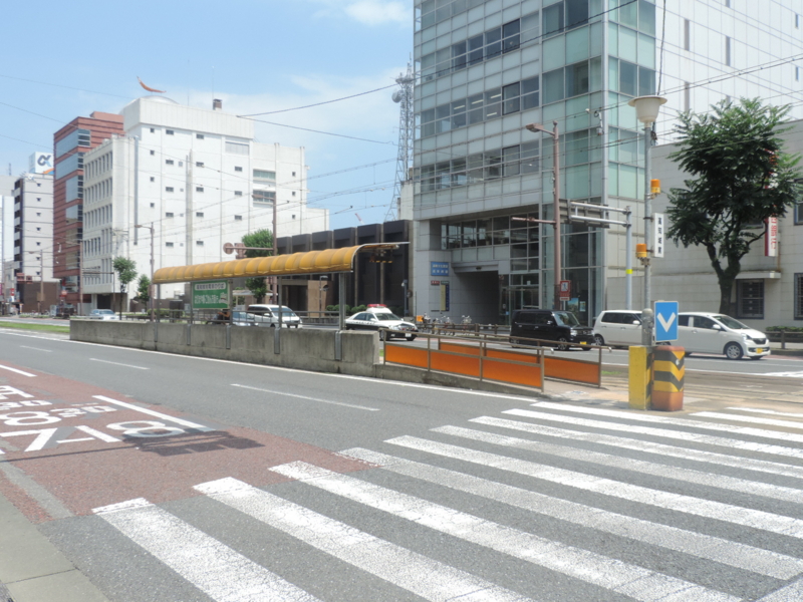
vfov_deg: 42.9
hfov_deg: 55.4
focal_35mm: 33
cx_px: 402
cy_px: 301
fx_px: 766
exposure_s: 1/800
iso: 80
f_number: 3.2
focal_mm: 5.8
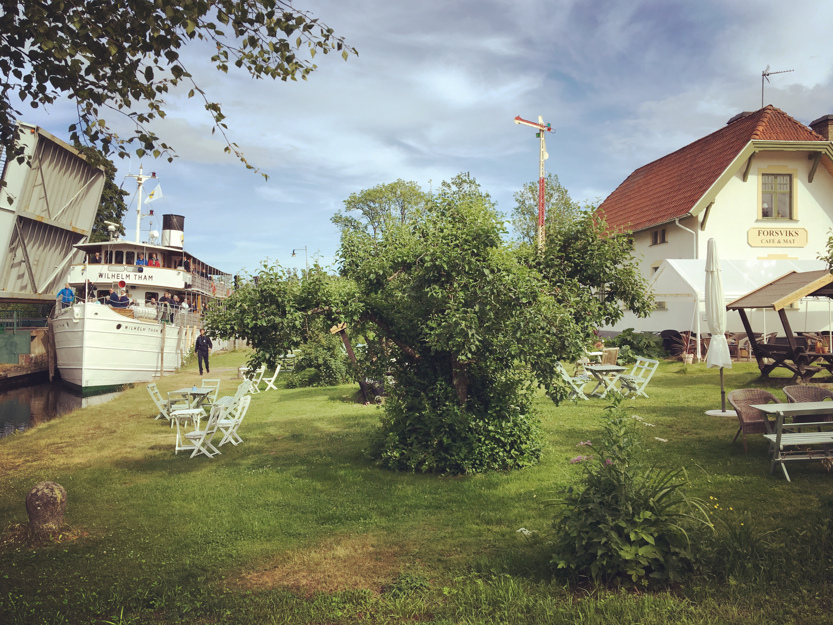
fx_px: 698
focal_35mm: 29
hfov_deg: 61.7
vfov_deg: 48.2
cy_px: 312
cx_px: 416
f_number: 2.2
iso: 25
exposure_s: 1/1282
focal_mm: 4.15
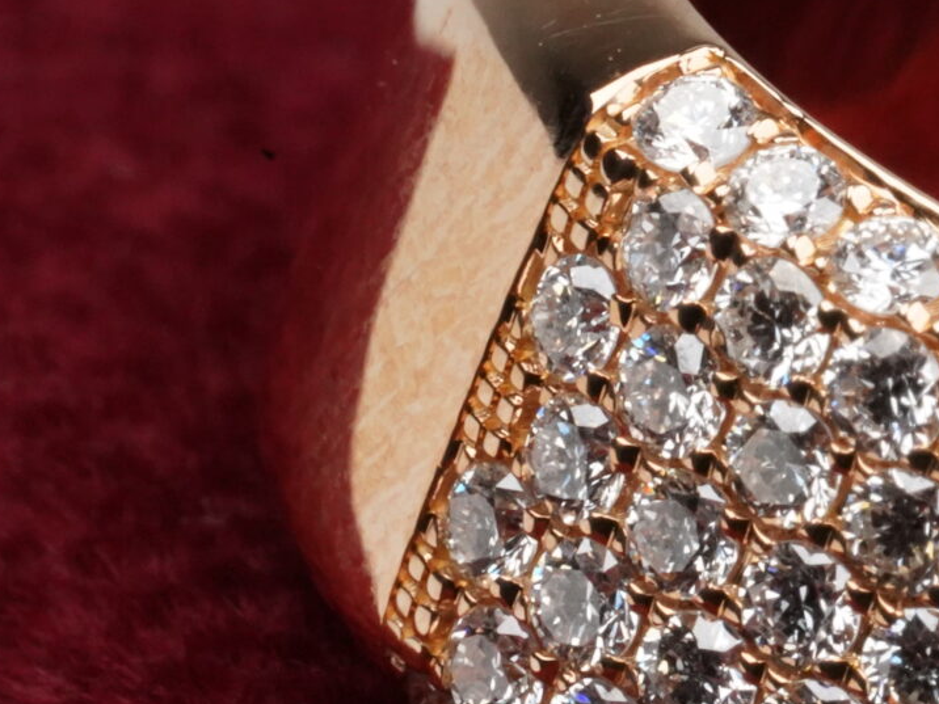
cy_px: 234
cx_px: 1471
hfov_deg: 5.4
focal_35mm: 361
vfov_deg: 4.1
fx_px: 9793
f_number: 22
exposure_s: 1/100
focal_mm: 105
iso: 6400
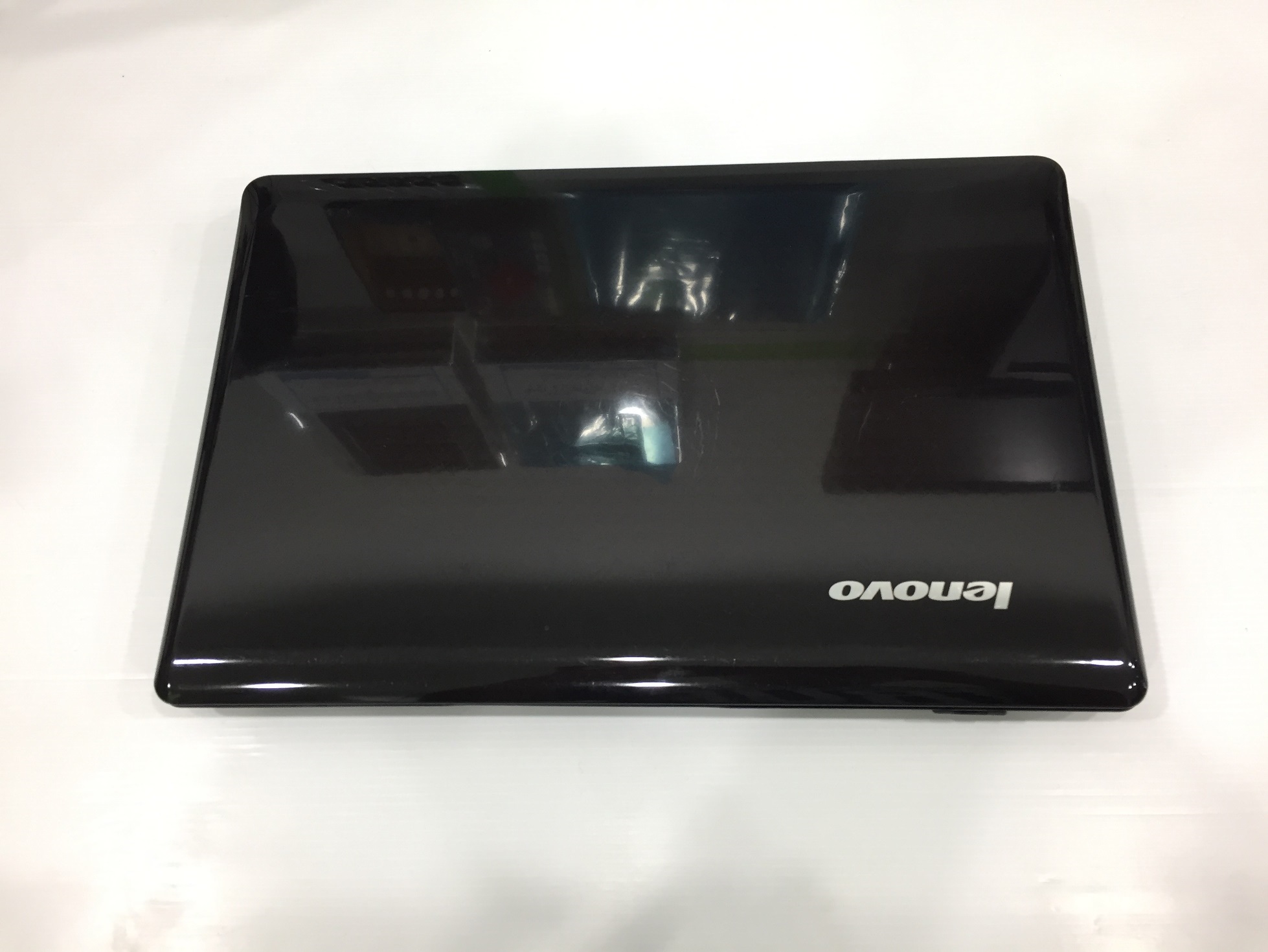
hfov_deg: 61.7
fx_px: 1062
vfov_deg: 48.2
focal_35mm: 29
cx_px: 634
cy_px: 476
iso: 100
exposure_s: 1/33
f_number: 2.2
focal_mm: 4.15
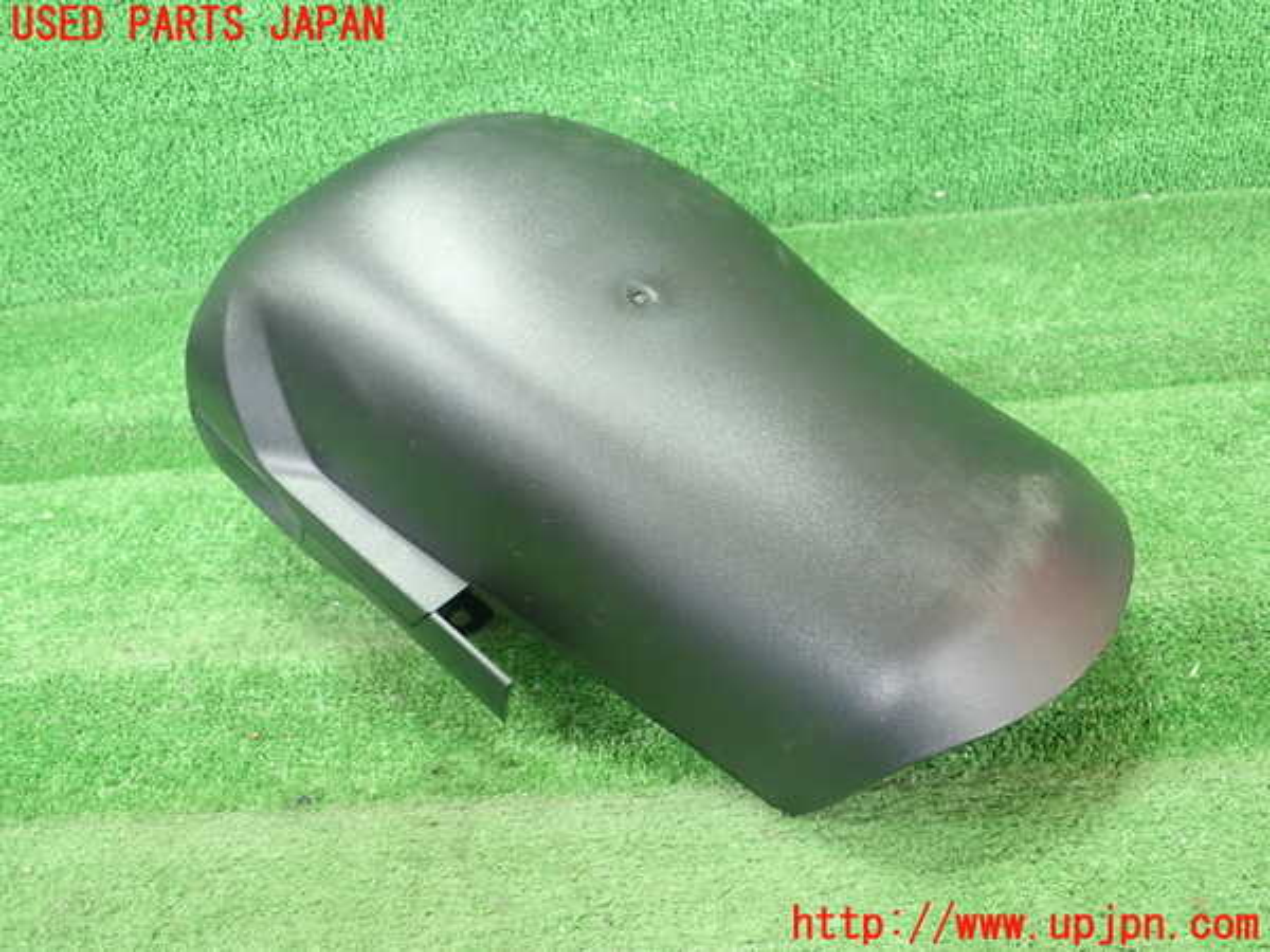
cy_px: 476
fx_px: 1101
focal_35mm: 30
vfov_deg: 46.8
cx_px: 635
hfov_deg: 60.0
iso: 640
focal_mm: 5.5
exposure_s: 1/125
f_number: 2.3
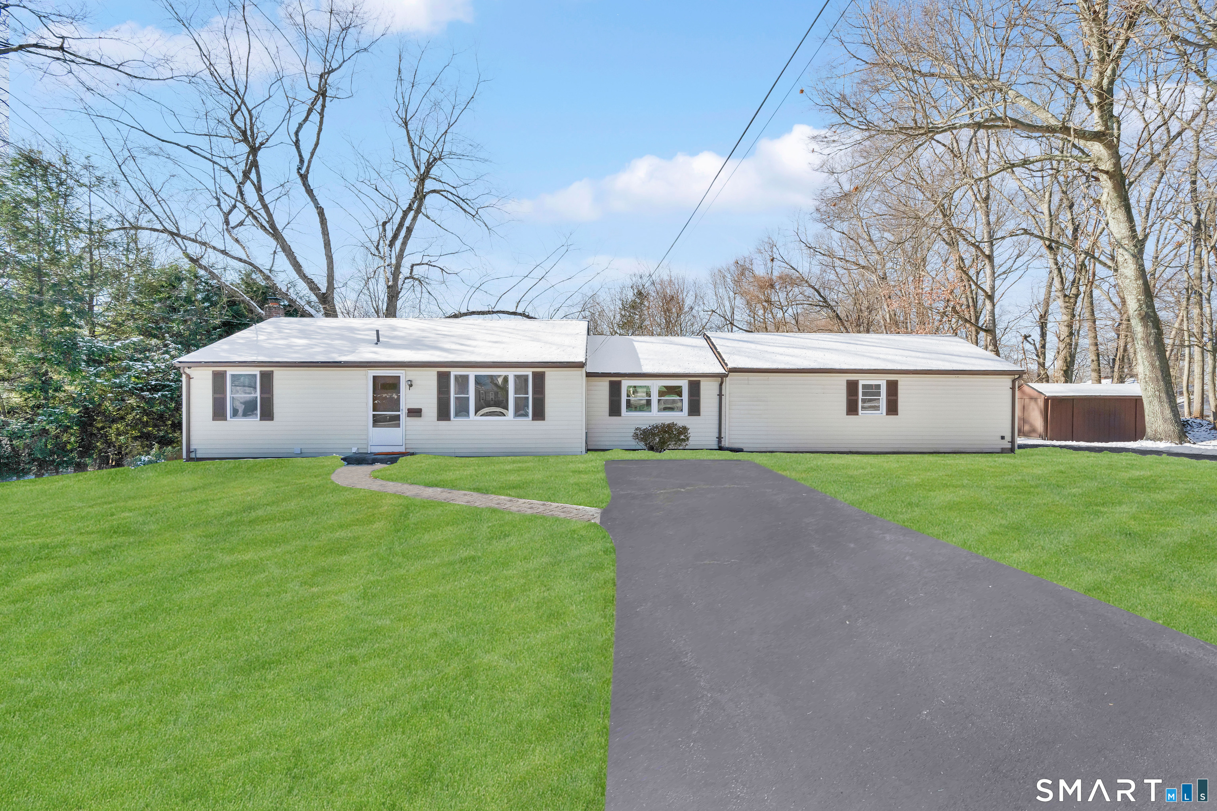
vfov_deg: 81.2
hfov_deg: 104.3
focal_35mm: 14
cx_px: 608
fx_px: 473
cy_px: 406
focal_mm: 14
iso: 640
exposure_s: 1/2000
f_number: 9
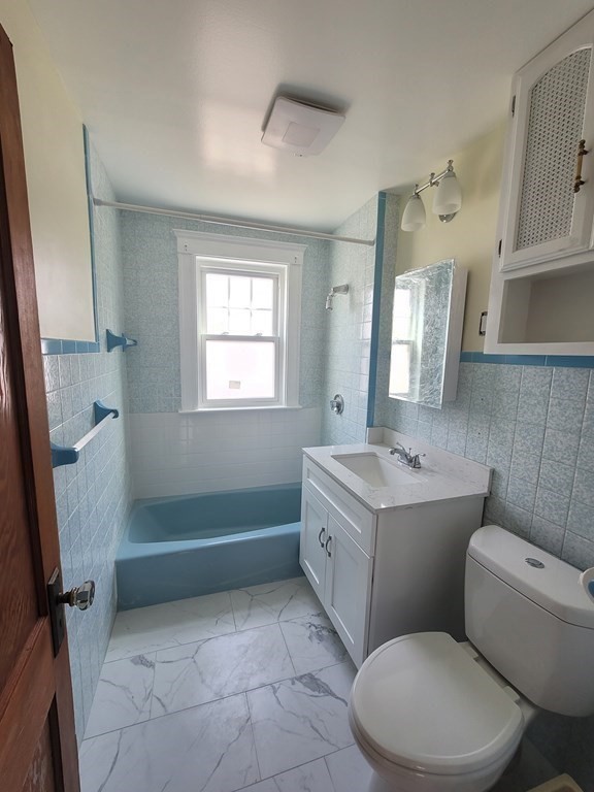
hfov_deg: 89.9
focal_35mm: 13
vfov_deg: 106.2
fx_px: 297
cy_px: 396
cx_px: 297
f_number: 2.2
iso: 160
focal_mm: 2.2
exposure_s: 1/59
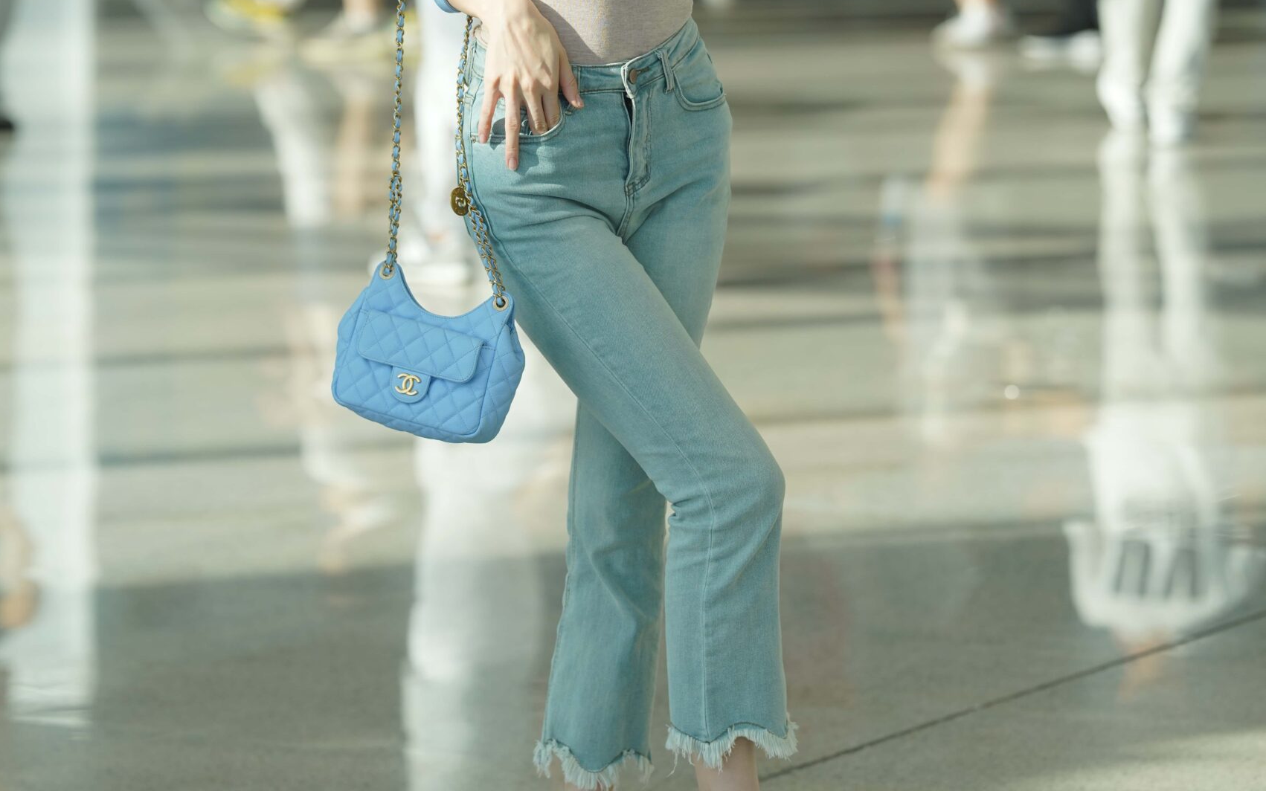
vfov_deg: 6.3
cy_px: 161
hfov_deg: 10.1
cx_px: 632
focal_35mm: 207
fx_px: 7143
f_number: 3.5
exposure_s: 1/1250
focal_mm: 135
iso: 320
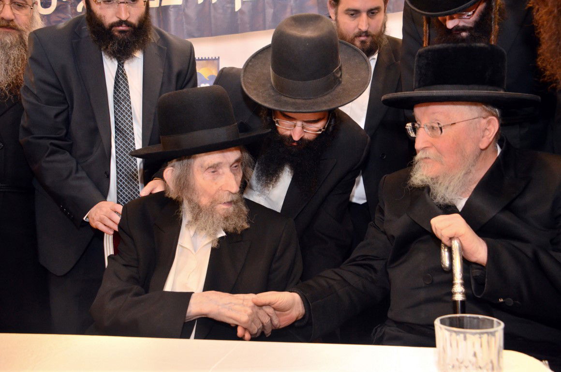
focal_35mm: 38
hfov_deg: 51.4
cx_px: 280
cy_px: 186
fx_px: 583
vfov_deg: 35.3
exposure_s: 1/80
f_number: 5.6
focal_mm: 25
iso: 1250
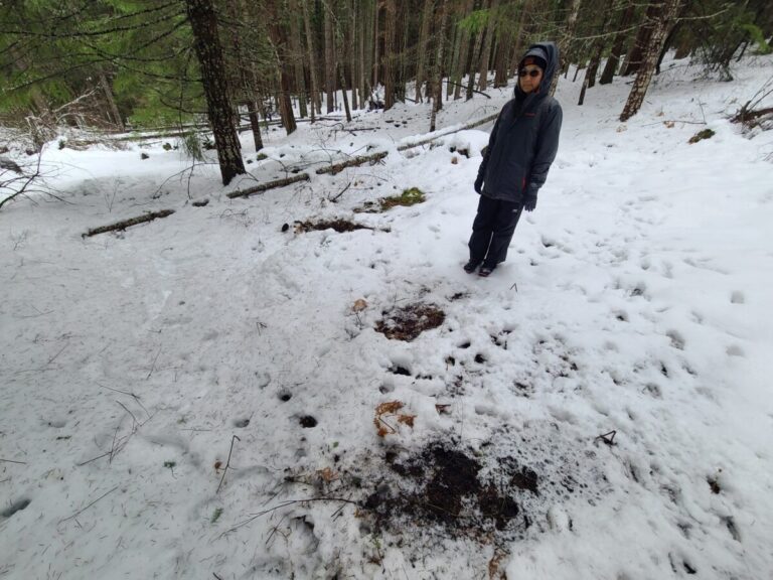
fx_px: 290
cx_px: 386
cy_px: 290
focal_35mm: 13
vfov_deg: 89.9
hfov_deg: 106.2
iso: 64
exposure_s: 1/120
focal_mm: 2.2
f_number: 2.2
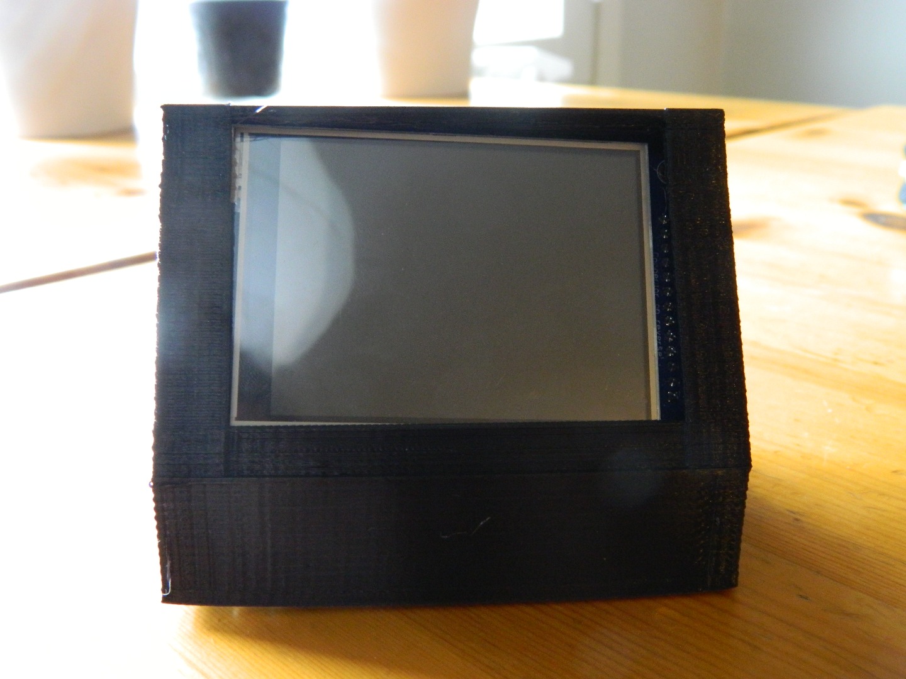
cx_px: 453
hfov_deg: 45.8
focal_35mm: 41
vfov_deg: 35.1
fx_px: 1073
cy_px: 340
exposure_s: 1/20
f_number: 3.5
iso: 400
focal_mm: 7.3
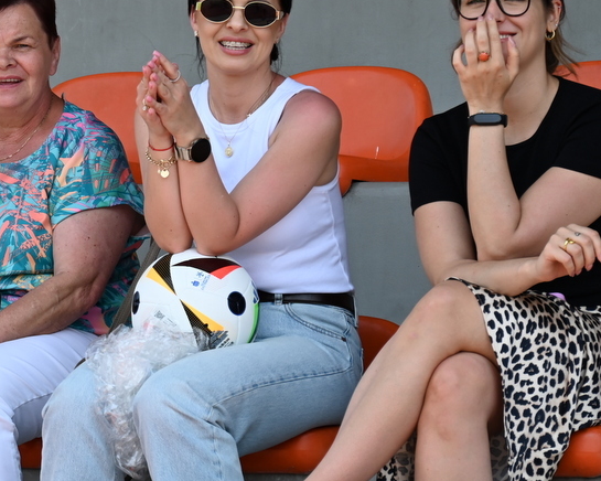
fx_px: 5336
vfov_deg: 5.2
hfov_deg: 6.4
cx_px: -53
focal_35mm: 300
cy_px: 249
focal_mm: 145
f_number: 6.3
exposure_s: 1/500
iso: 220
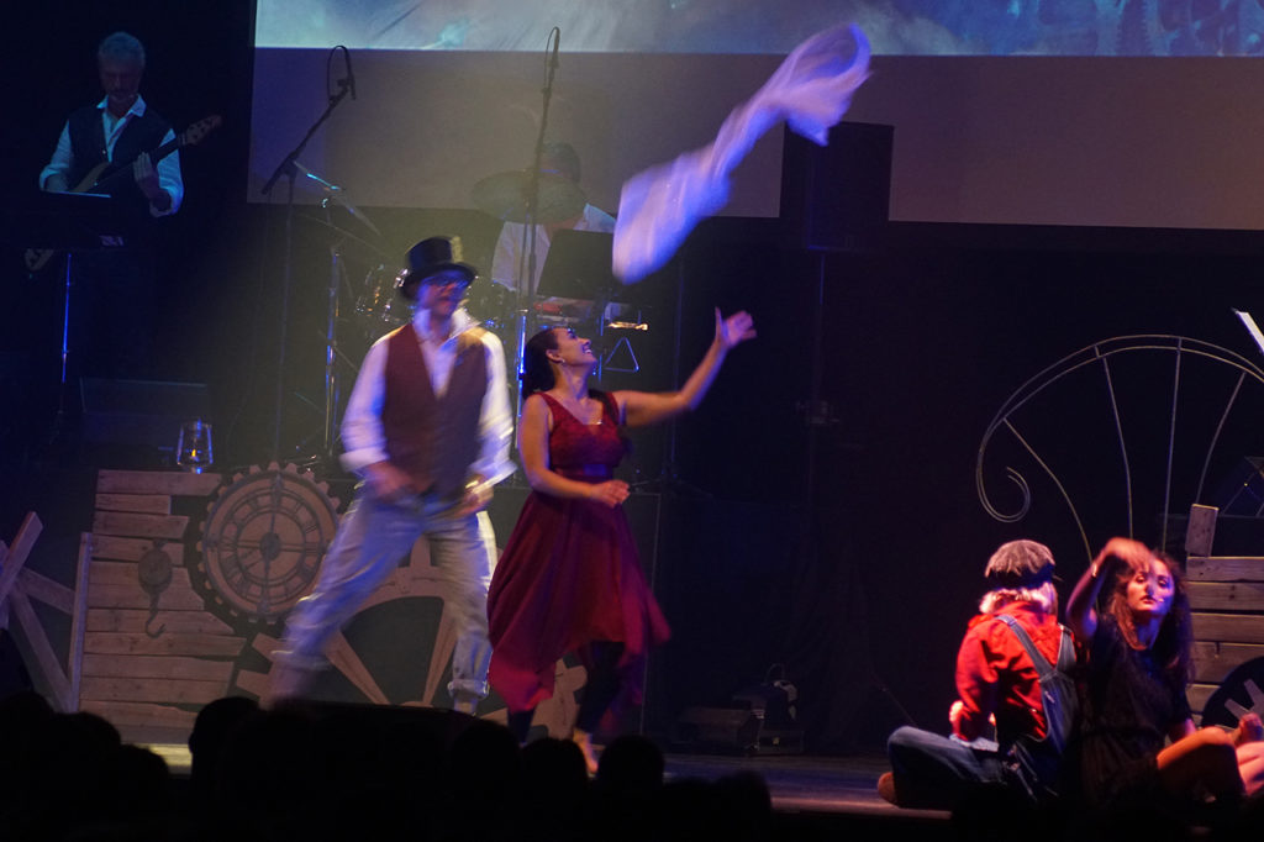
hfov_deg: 9.8
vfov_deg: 6.5
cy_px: 421
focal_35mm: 210
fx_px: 7371
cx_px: 632
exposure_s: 1/30
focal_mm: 140
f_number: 5.6
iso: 1600
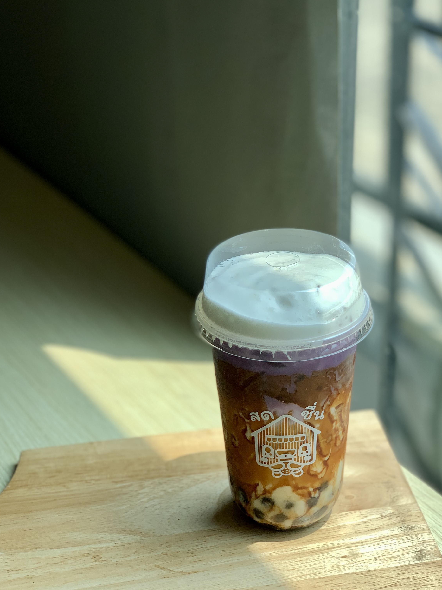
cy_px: 245
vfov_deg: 28.1
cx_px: 279
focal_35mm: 69
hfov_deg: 21.3
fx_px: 1175
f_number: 2.4
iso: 16
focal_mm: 6
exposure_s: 1/428
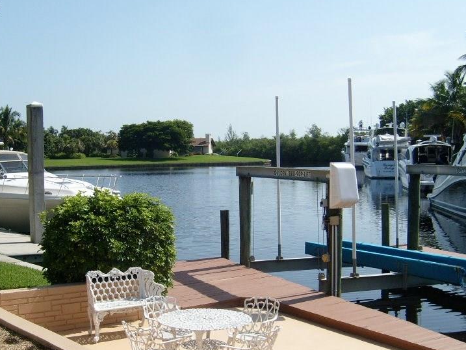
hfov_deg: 38.1
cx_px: 210
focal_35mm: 50
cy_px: 200
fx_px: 673
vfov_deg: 29.1
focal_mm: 5.8
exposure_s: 1/350
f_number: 7.1
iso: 80
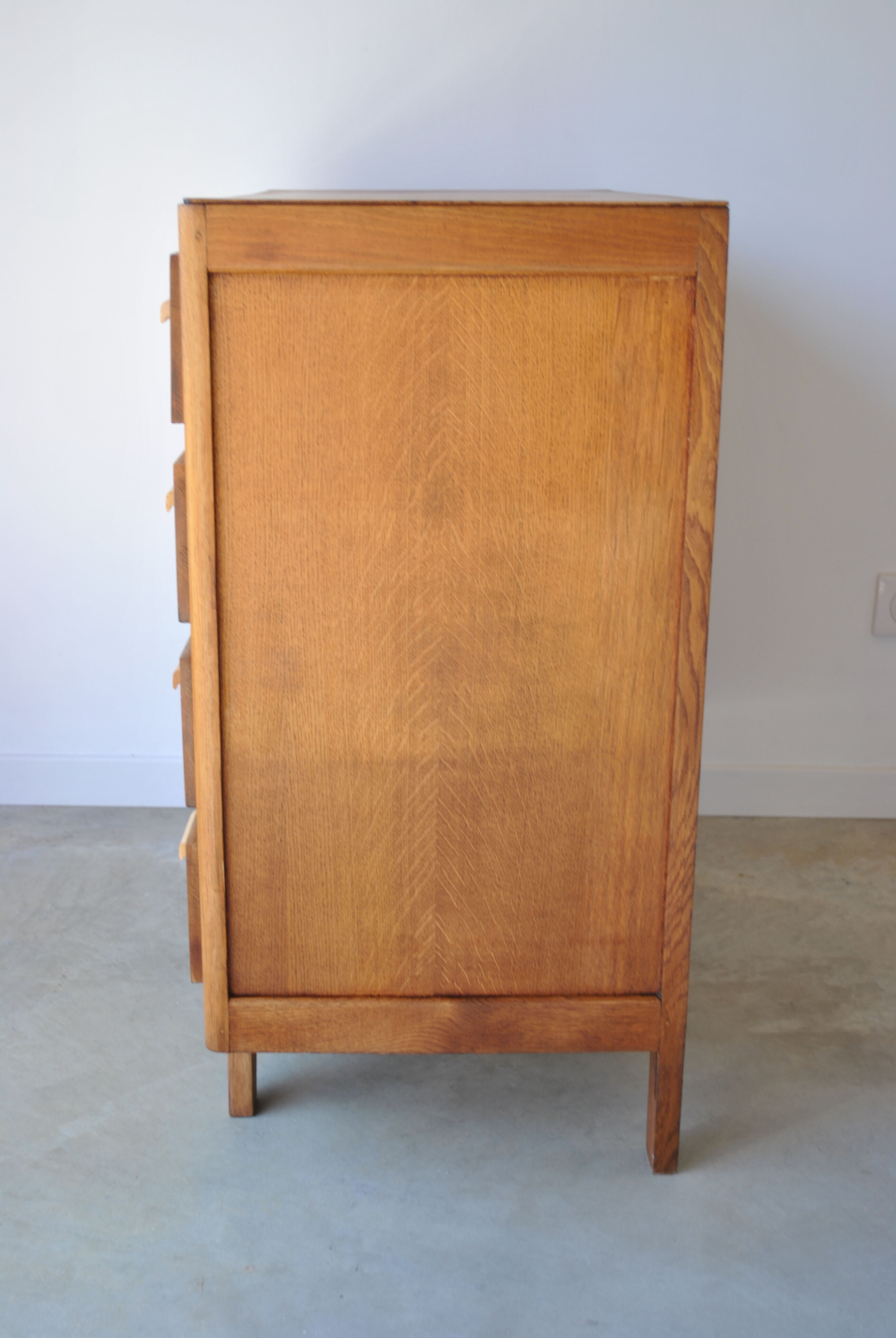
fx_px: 1675
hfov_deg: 29.9
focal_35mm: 45
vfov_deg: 43.6
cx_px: 448
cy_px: 669
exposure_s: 1/30
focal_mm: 30
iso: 100
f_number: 4.5
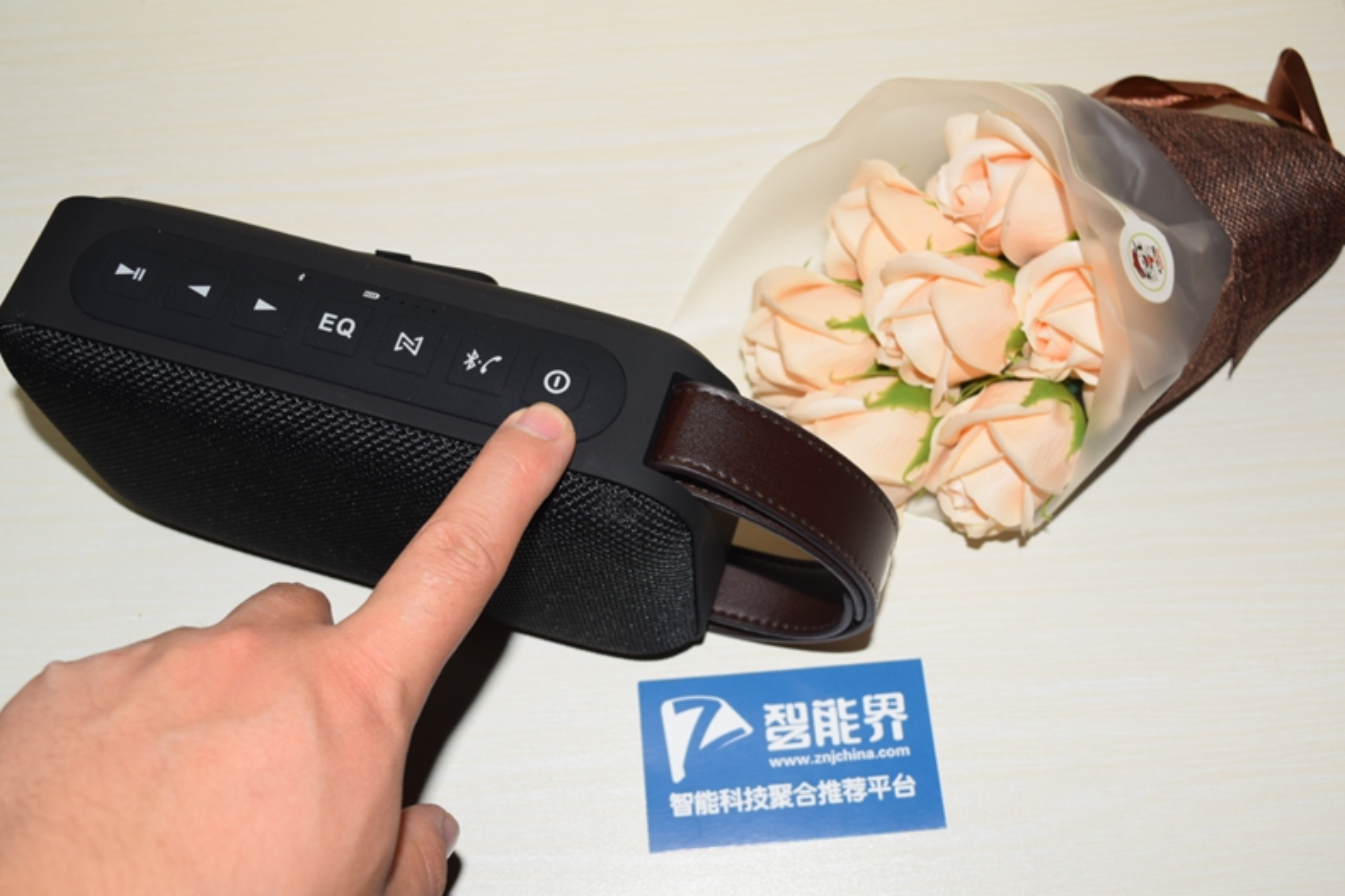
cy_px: 448
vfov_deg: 31.9
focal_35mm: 42
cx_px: 672
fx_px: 1568
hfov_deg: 46.4
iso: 100
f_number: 8
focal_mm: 28
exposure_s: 1/60
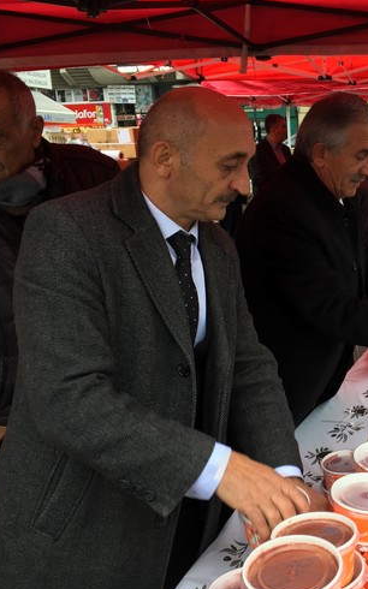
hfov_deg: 28.9
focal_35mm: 42
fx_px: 674
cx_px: 351
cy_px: 301
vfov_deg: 47.2
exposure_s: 1/100
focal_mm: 4.15
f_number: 2.2
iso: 32
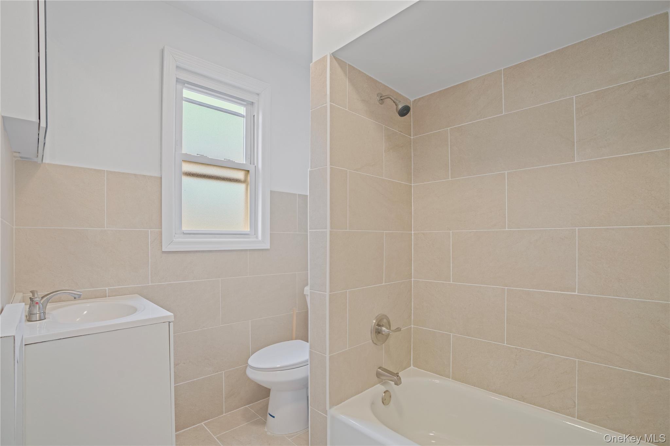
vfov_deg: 73.7
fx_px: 298
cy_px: 223
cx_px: 335
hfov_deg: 96.8
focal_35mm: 16
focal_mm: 16
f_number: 16
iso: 200
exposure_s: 1/3
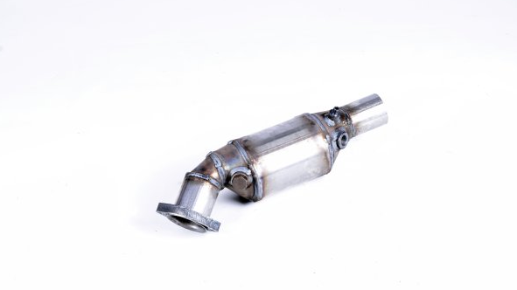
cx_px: 256
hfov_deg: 24.3
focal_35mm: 88
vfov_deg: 13.8
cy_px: 147
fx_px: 1200
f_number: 13
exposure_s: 1/60
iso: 200
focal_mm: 55
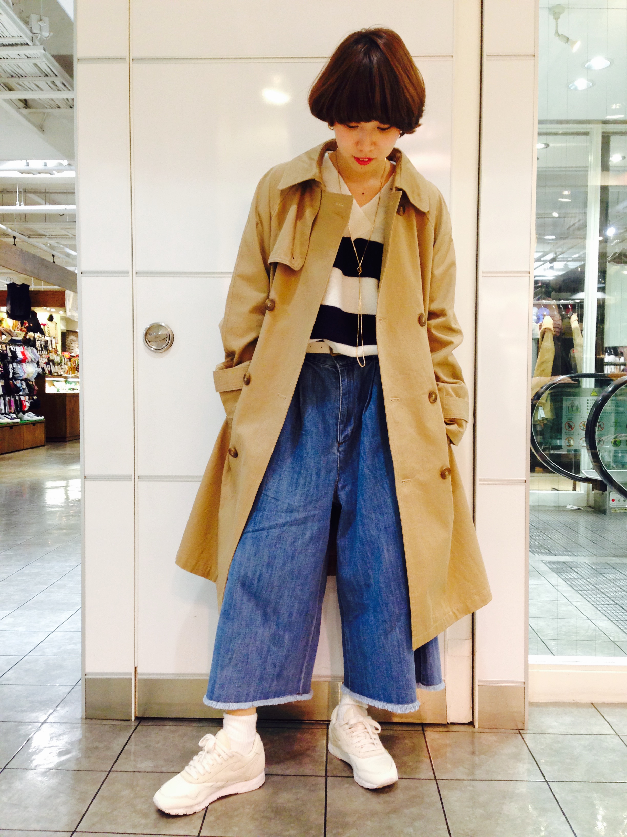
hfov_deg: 42.9
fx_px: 797
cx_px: 314
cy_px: 418
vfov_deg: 55.4
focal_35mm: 33
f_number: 2.4
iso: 100
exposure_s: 1/20
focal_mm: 4.12
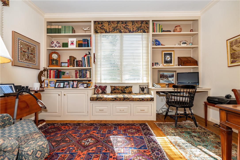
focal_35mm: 16
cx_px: 120
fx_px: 107
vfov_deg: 73.7
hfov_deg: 96.7
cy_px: 80
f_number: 6.3
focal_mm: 16
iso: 320
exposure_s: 1/40
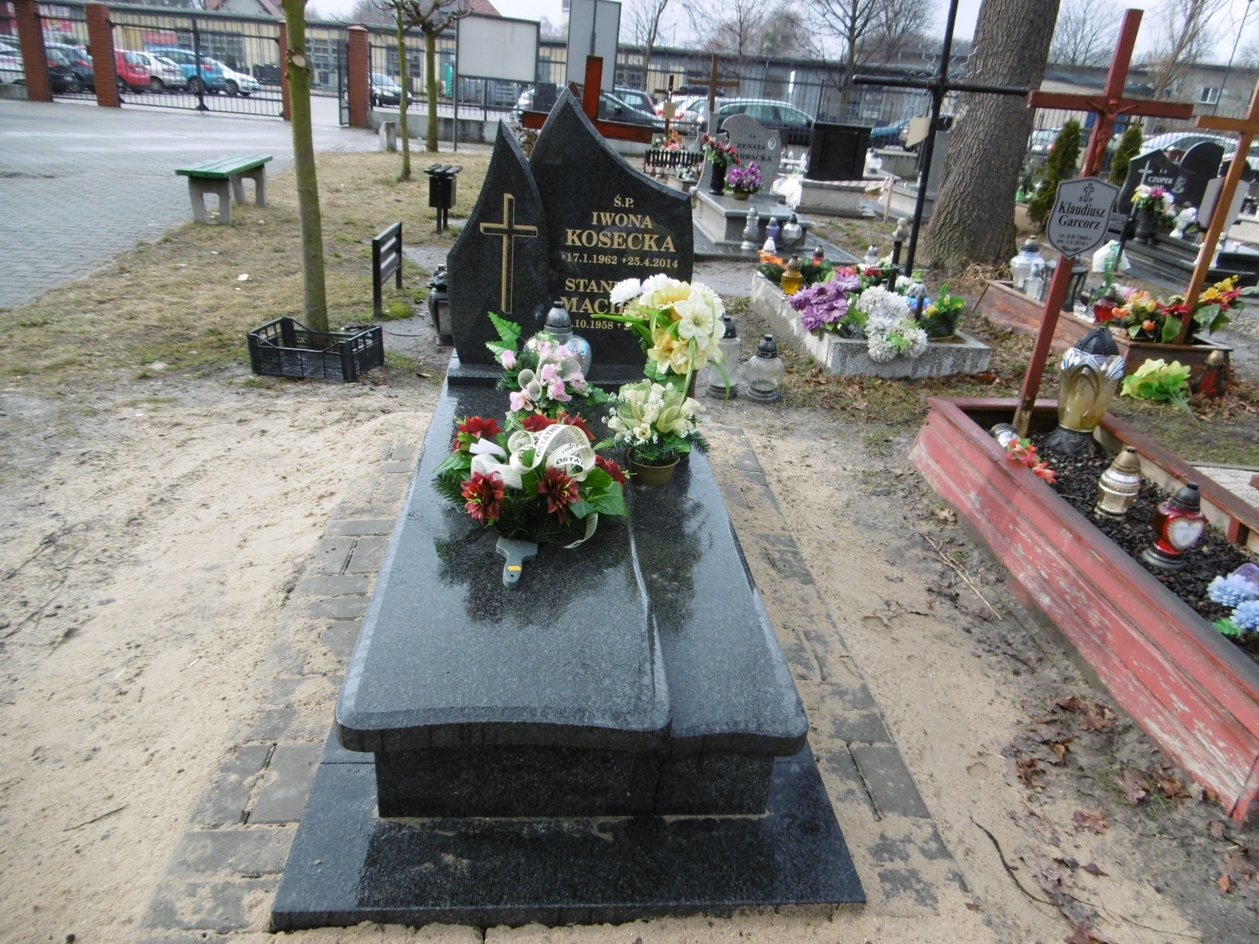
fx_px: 873
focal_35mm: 24
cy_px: 472
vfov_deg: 56.8
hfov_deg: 71.6
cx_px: 630
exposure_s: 1/400
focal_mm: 4.3
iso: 100
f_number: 3.1
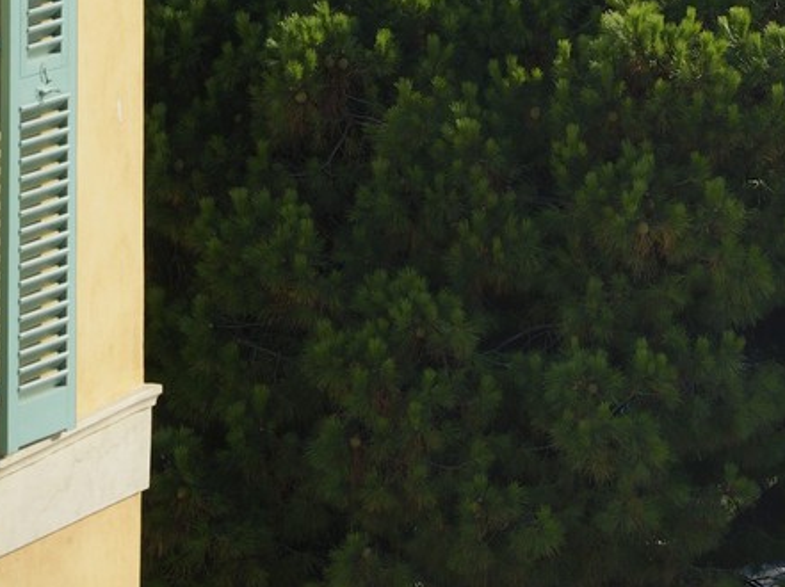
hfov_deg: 5.2
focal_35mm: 384
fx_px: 8701
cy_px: -578
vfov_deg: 3.8
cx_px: 240
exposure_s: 1/400
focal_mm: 110
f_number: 9
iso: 200
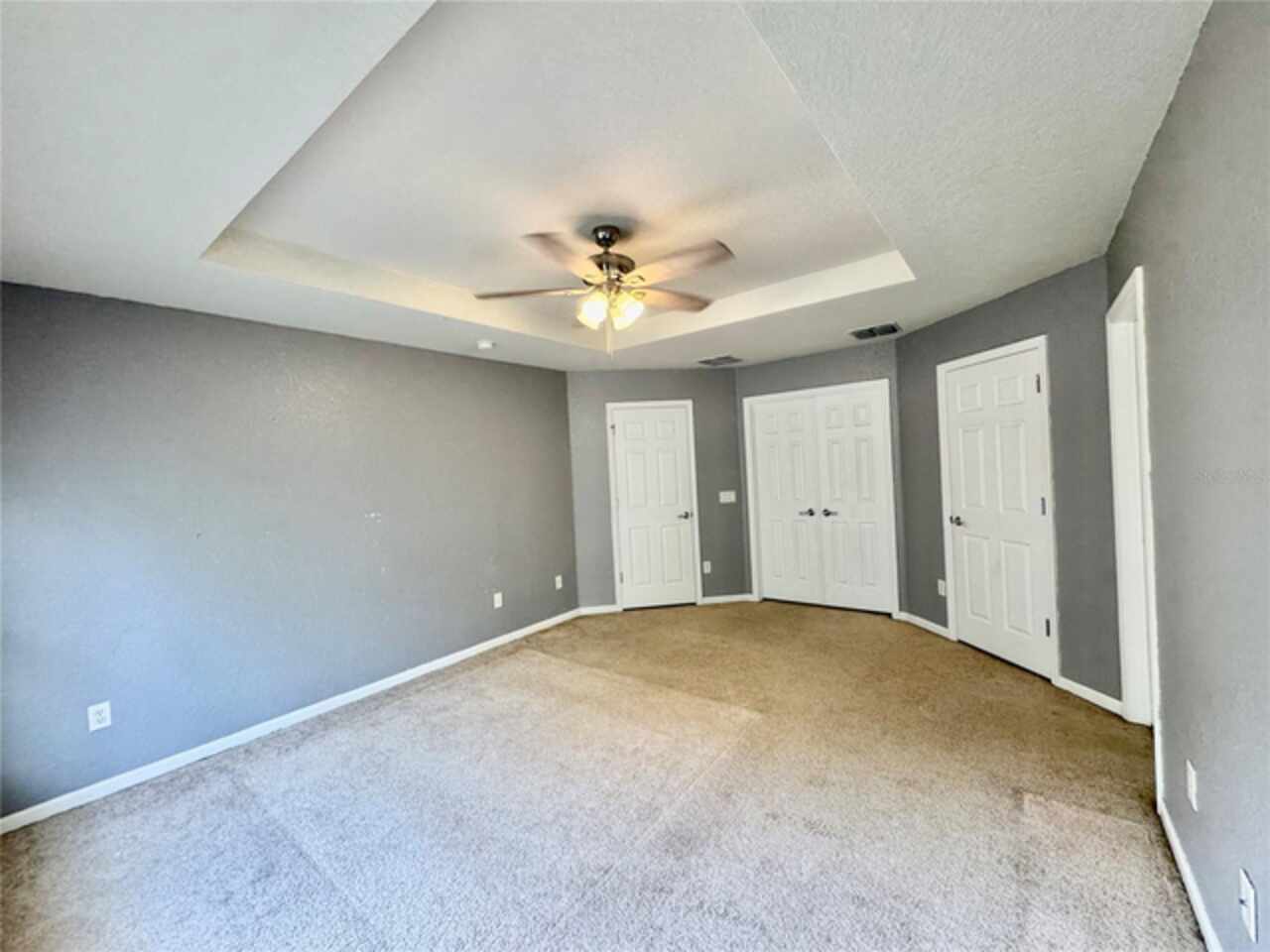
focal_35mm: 14
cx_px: 635
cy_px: 476
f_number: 2.2
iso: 250
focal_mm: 2.22
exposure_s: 1/120
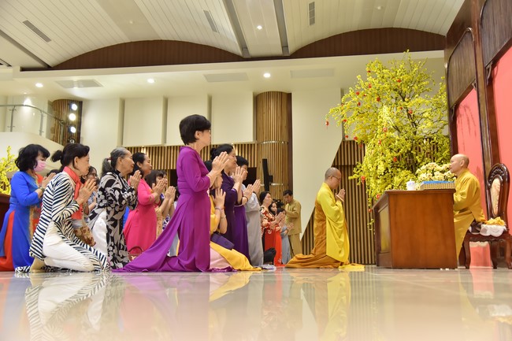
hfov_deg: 54.4
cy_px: 170
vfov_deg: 37.8
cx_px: 256
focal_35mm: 35
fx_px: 498
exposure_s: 1/125
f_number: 5
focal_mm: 35
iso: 1000
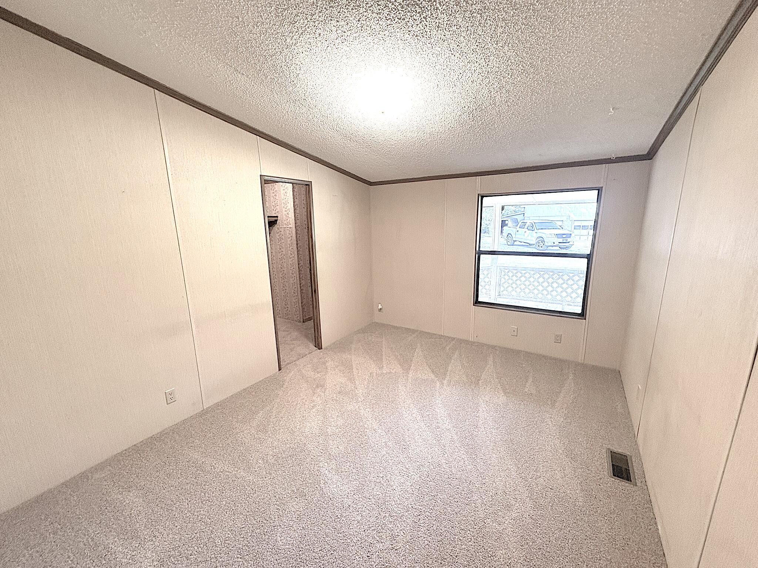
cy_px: 284
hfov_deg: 102.1
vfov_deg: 85.7
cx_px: 379
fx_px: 307
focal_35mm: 14
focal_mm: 2.22
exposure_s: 1/60
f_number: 2.2
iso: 250
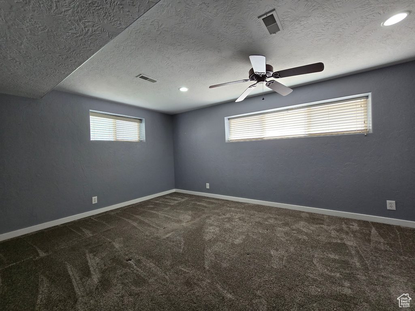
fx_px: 156
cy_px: 156
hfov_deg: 106.2
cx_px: 208
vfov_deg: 89.9
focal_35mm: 13
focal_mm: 2.2
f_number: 2.2
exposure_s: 1/60
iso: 160
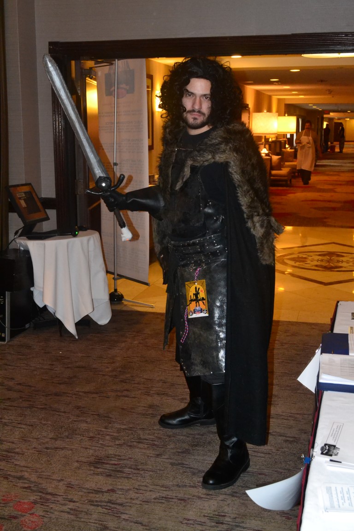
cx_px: 177
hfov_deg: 29.9
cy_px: 266
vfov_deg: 43.6
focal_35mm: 45
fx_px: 664
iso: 3200
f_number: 7.1
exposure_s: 1/60
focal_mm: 30
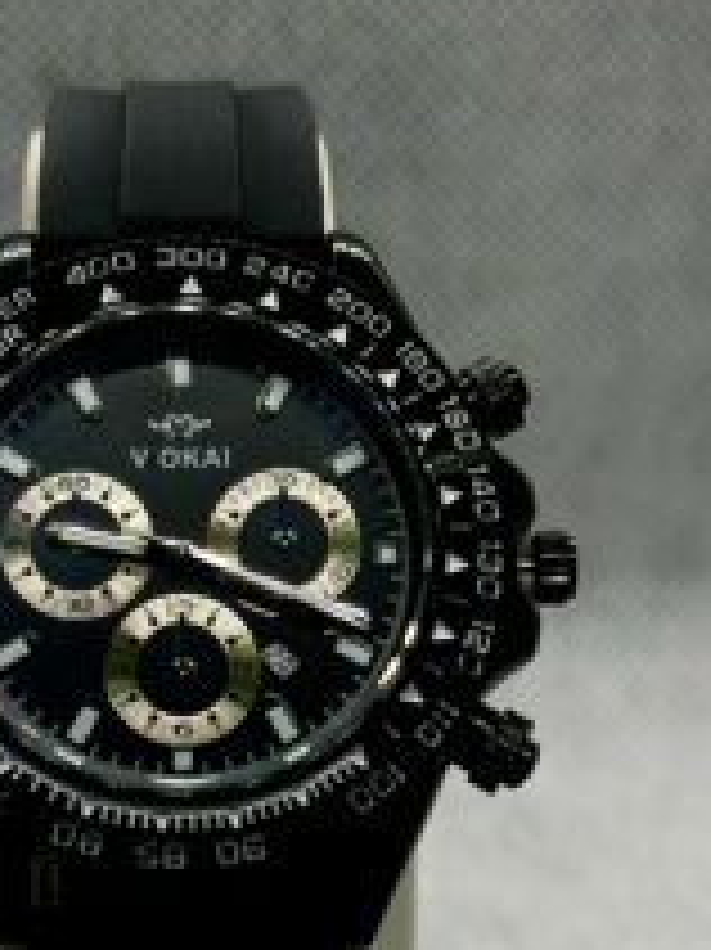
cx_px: 207
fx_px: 2495
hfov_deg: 16.2
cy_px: 653
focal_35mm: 91
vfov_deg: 21.4
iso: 80
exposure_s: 1/816
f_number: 1.78
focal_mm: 6.86
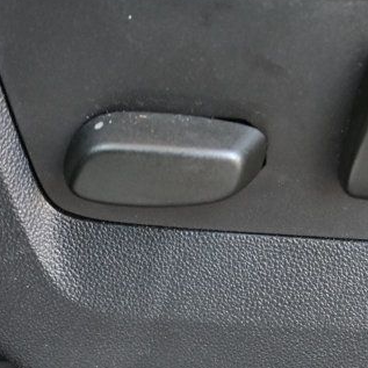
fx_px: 1287
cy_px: 288
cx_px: 397
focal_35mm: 107
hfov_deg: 15.9
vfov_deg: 16.2
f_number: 4.5
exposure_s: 1/40
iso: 640
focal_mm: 26
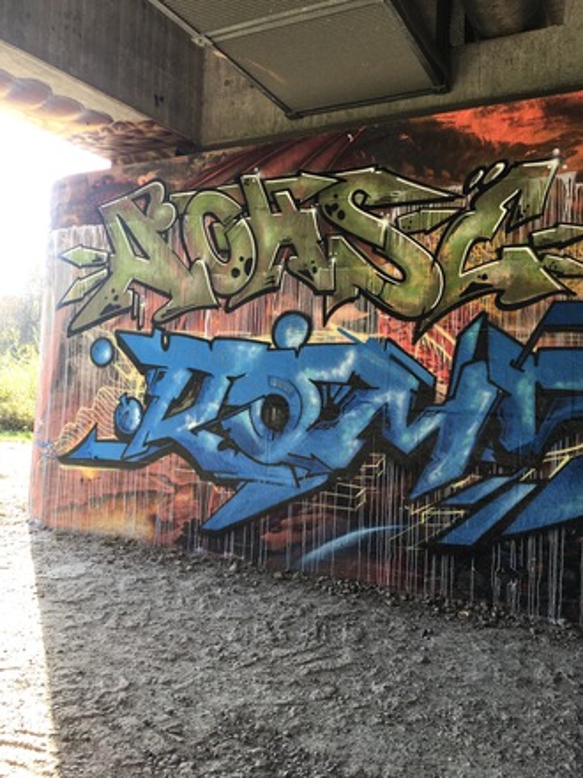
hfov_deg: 48.2
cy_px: 389
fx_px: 651
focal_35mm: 29
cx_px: 292
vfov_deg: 61.7
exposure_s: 1/119
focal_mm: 4.15
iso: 25
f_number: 2.2
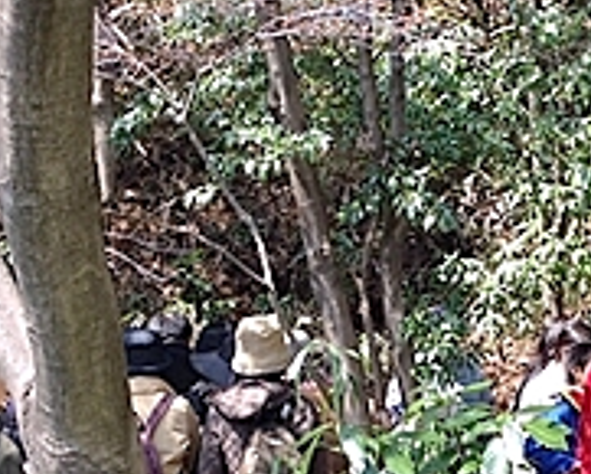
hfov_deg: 15.7
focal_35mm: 121
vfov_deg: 12.6
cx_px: 535
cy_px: 451
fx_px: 2118
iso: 64
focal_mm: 4.28
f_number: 2.4
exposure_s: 1/196
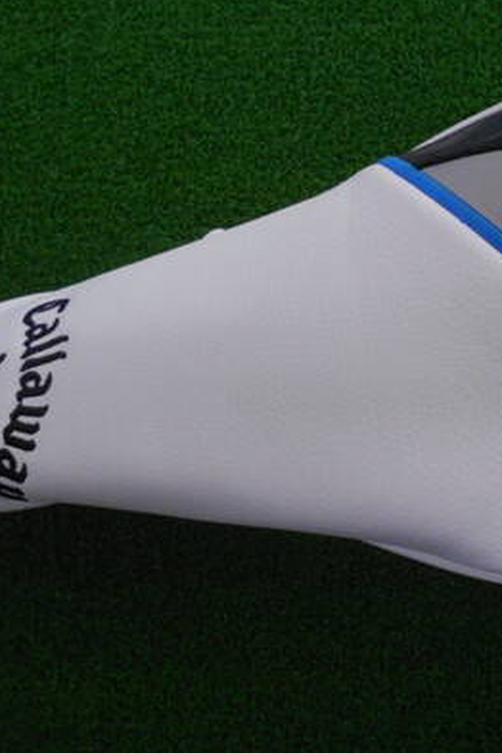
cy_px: 402
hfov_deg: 29.7
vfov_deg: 44.5
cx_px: 408
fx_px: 920
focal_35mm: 44
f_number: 3.2
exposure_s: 1/250
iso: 320
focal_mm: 4.6
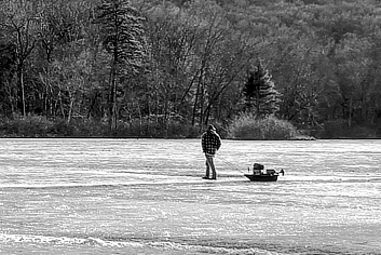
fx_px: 1080
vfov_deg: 13.1
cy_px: -48
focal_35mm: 102
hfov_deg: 18.0
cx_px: -179
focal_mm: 20
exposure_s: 1/250
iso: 125
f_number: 10
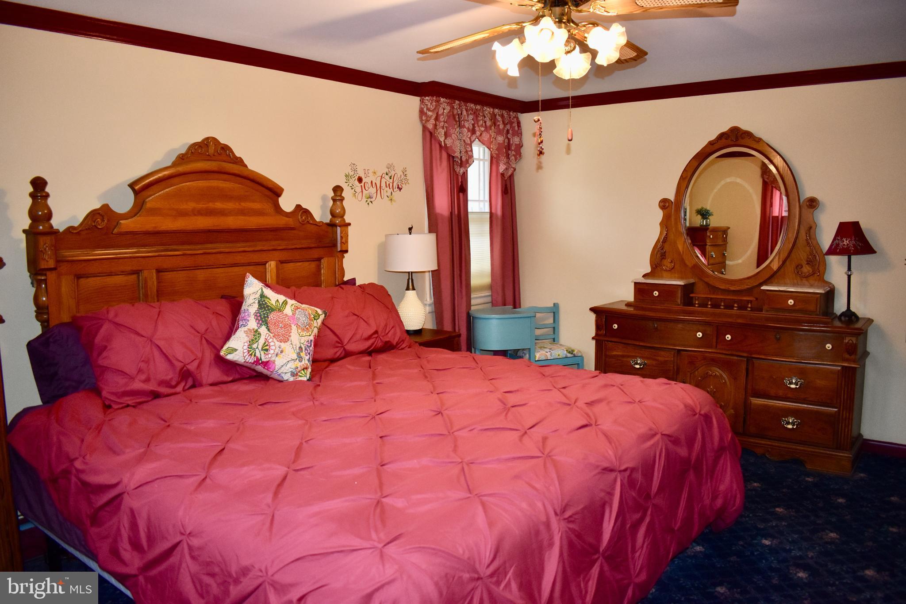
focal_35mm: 27
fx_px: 679
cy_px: 302
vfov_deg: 47.9
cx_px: 453
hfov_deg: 67.4
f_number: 3.5
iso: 1100
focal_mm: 18
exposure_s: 1/125
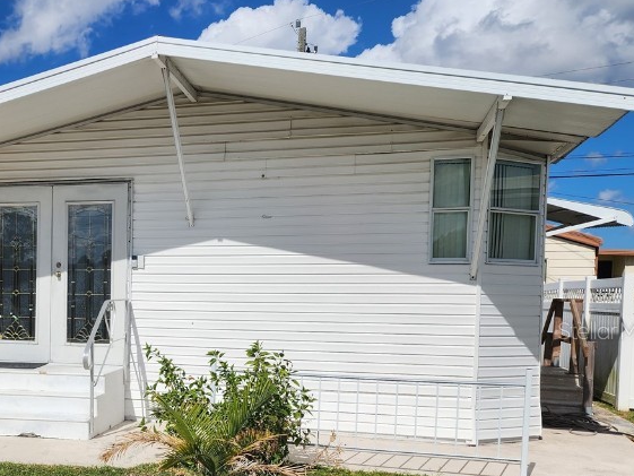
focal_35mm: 42
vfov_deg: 33.9
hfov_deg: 41.8
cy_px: 330
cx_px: 86
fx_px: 769
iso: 12
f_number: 1.8
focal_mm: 6.4
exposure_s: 1/3418
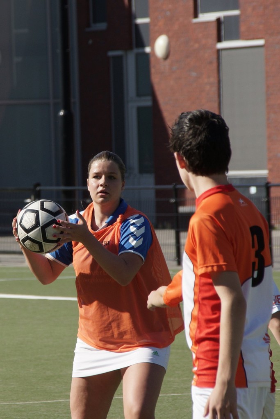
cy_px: 210
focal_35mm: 240
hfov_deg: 5.7
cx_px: 140
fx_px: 2799
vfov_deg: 8.6
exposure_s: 1/500
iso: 200
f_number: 9
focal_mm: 160
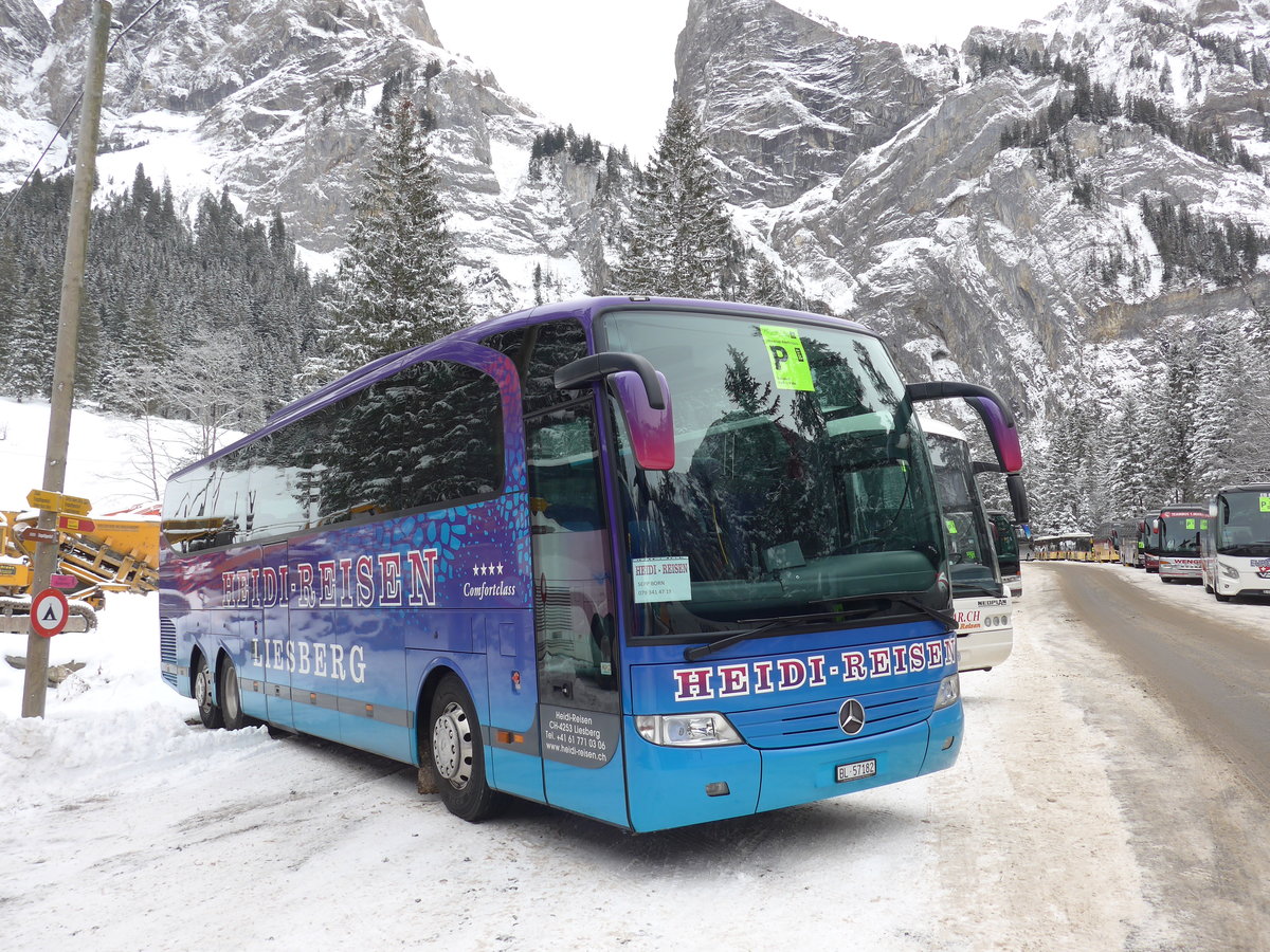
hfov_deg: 61.7
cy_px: 476
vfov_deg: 48.2
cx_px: 635
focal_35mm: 29
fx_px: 1064
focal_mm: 6
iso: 80
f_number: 2.8
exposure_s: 1/400
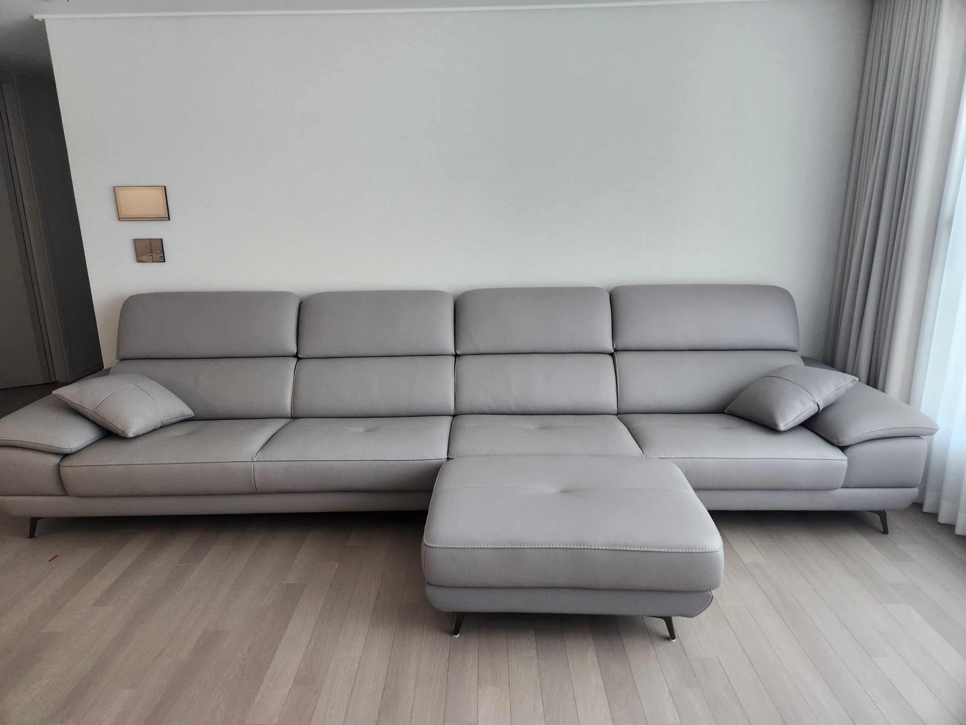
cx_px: 483
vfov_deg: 58.9
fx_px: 642
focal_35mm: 23
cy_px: 362
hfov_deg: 73.9
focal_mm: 5.4
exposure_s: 1/120
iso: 200
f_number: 1.8
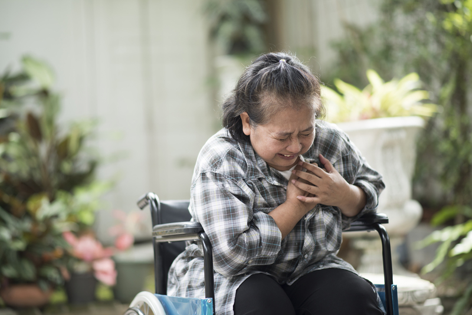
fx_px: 1115
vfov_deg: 16.1
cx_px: 236
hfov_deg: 23.9
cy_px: 158
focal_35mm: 85
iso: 200
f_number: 1.8
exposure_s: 1/640
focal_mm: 85
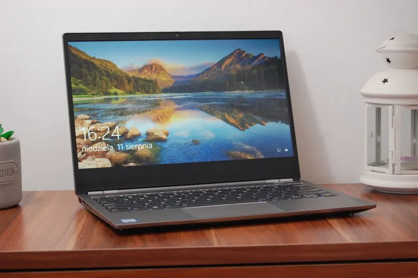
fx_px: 957
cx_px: 209
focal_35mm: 82
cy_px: 139
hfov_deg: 24.6
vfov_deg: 16.5
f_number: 5.6
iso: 800
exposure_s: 1/25
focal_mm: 55
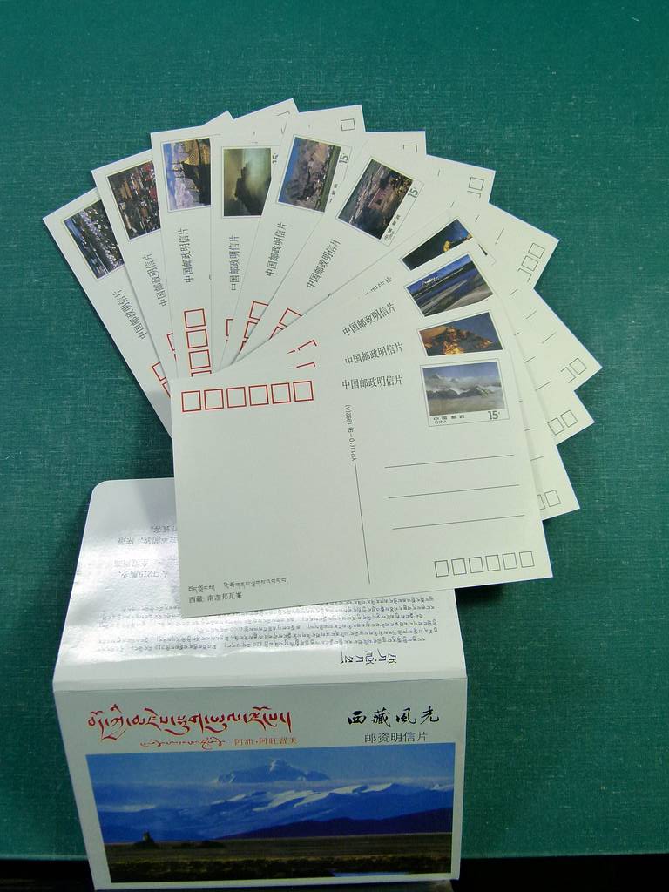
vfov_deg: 61.7
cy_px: 446
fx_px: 747
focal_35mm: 29
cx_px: 334
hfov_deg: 48.2
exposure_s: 1/125
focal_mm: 5.2
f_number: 4
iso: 160
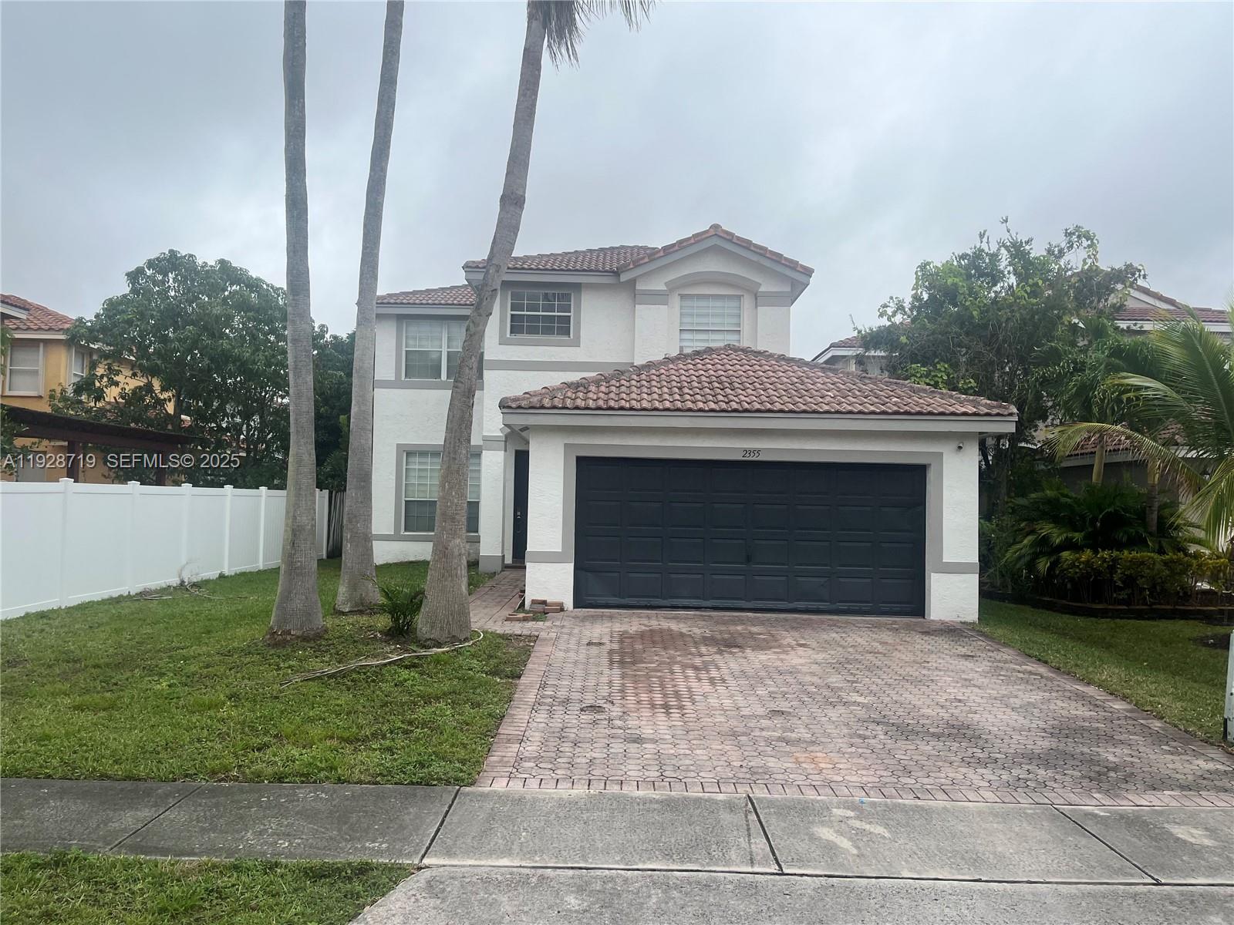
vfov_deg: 53.1
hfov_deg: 67.3
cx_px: 617
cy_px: 462
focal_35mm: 26
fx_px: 927
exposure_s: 1/714
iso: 50
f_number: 1.6
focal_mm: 5.1
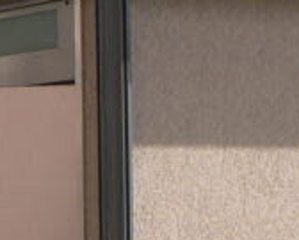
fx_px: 1897
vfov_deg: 7.2
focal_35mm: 214
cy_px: 265
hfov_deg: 8.9
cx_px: -46
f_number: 5
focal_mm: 6
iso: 80
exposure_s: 1/400
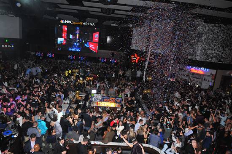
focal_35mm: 24
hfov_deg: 73.8
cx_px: 116
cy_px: 77
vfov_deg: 53.1
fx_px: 155
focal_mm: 24
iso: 1600
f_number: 10
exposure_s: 1/100
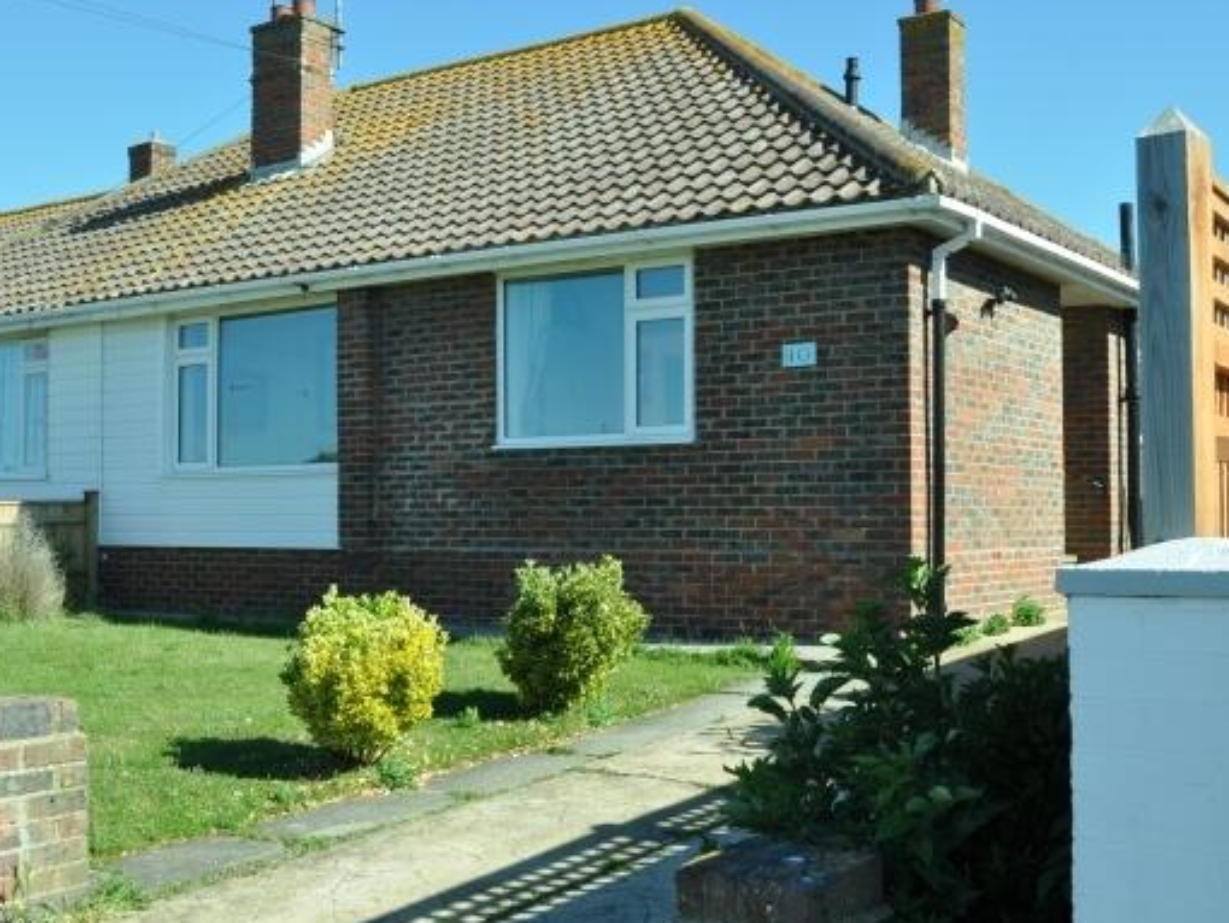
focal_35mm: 42
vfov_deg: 34.4
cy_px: 470
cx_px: 639
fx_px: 1492
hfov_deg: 44.8
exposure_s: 1/125
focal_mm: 24
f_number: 11
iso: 200
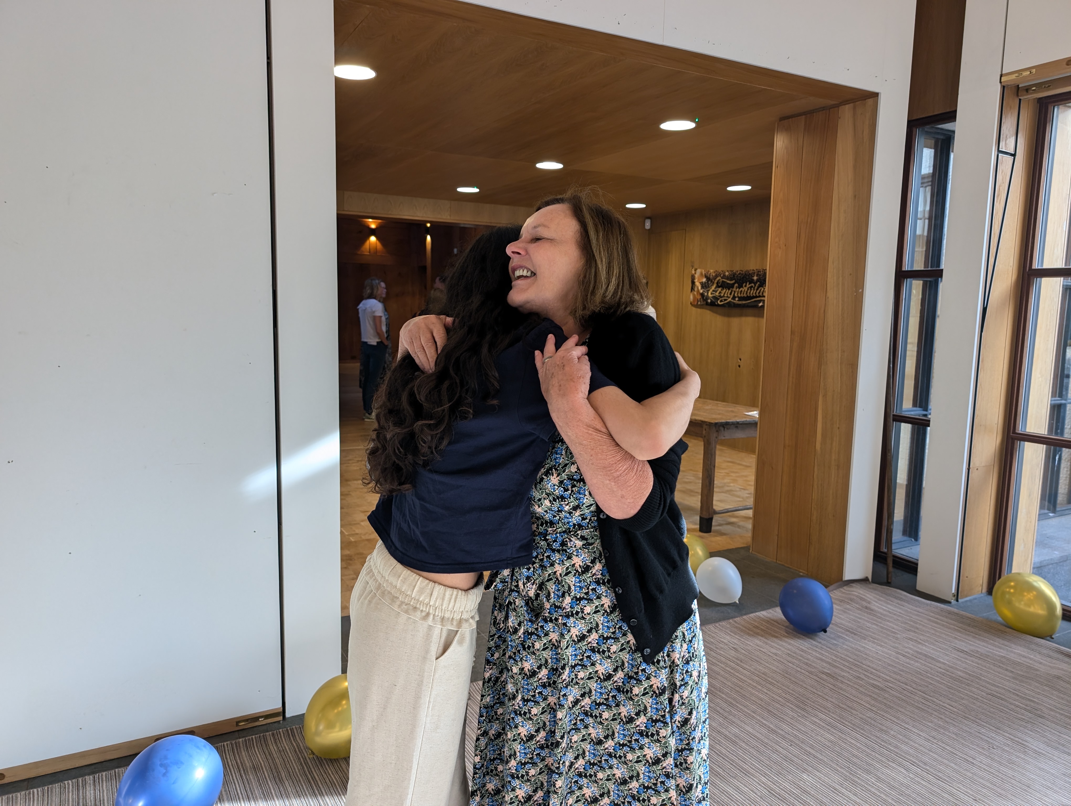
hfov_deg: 71.5
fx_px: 744
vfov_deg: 56.9
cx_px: 536
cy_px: 403
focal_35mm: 24
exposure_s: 1/100
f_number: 1.68
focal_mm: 6.9
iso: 76
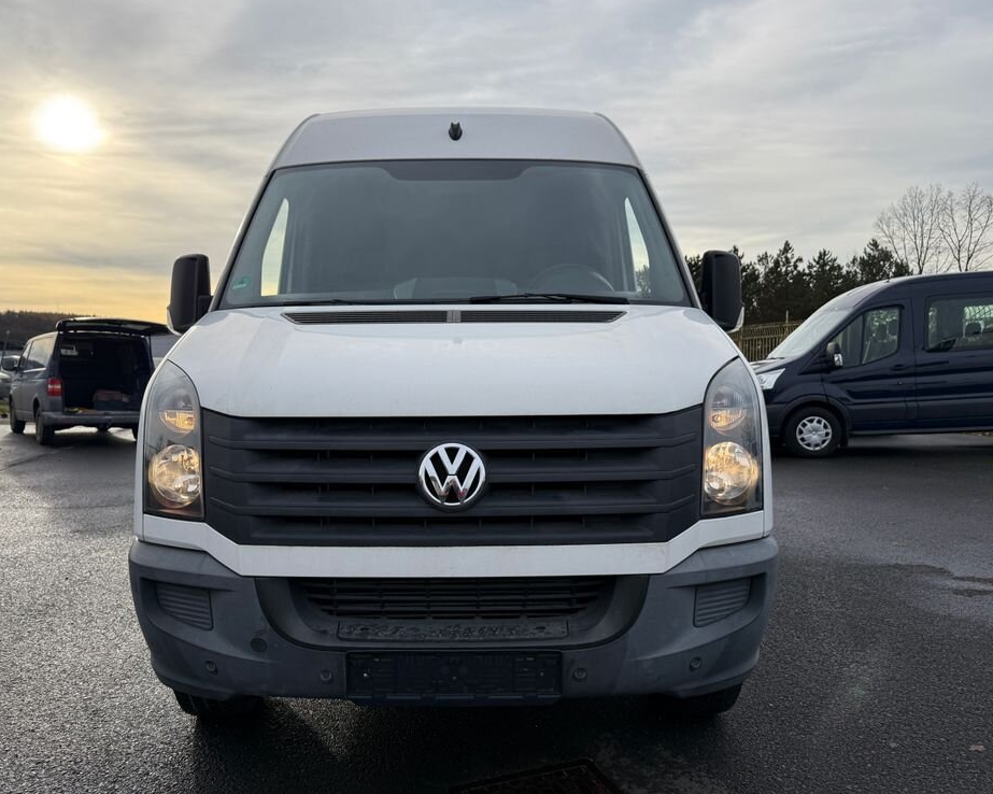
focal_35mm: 26
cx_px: 467
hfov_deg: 66.0
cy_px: 401
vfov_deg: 54.9
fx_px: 764
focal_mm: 6.76
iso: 80
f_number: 1.78
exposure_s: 1/2703
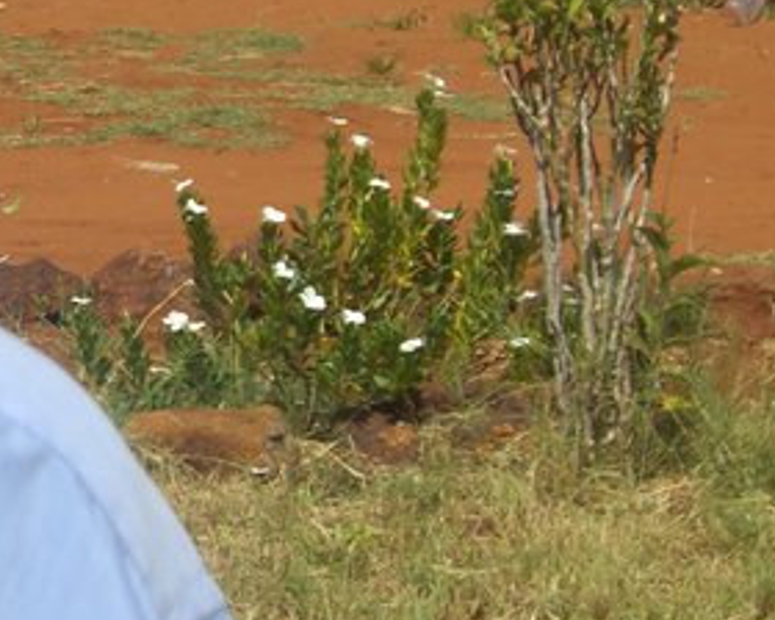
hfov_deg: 9.6
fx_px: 4496
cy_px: -17
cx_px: -379
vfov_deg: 7.8
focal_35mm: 196
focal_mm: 11.5
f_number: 6.8
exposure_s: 1/400
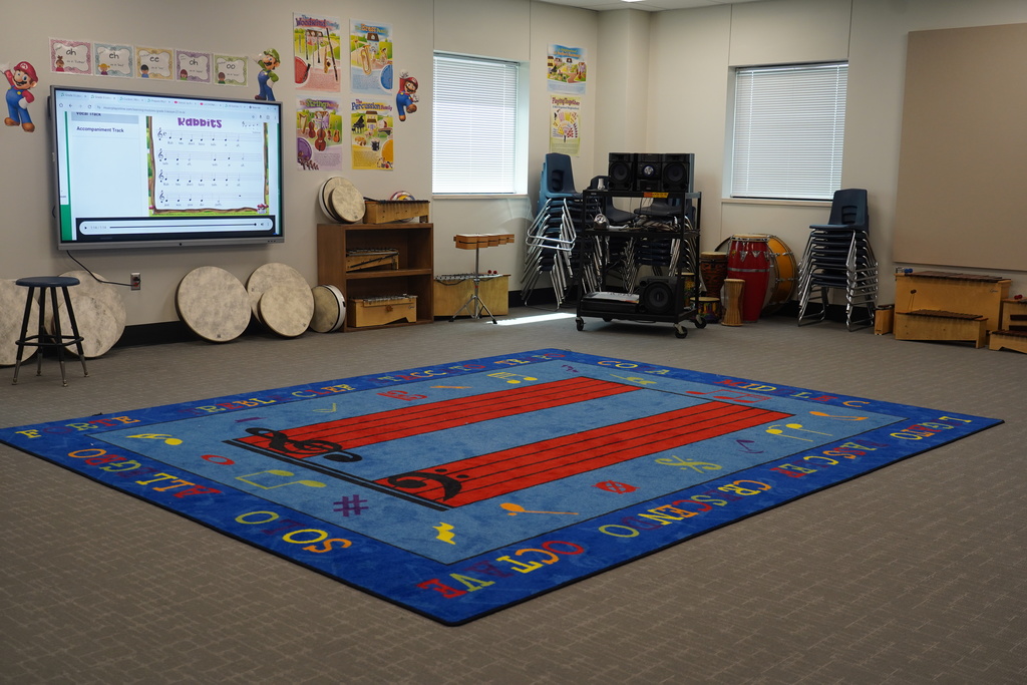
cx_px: 514
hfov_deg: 51.9
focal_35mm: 37
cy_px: 342
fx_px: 1056
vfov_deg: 36.0
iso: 1000
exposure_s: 1/160
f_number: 4
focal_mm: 37
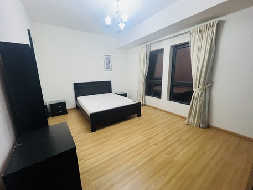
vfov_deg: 89.9
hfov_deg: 106.2
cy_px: 95
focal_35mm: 13
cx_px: 126
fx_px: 95
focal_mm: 1.57
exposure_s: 1/50
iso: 320
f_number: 1.8
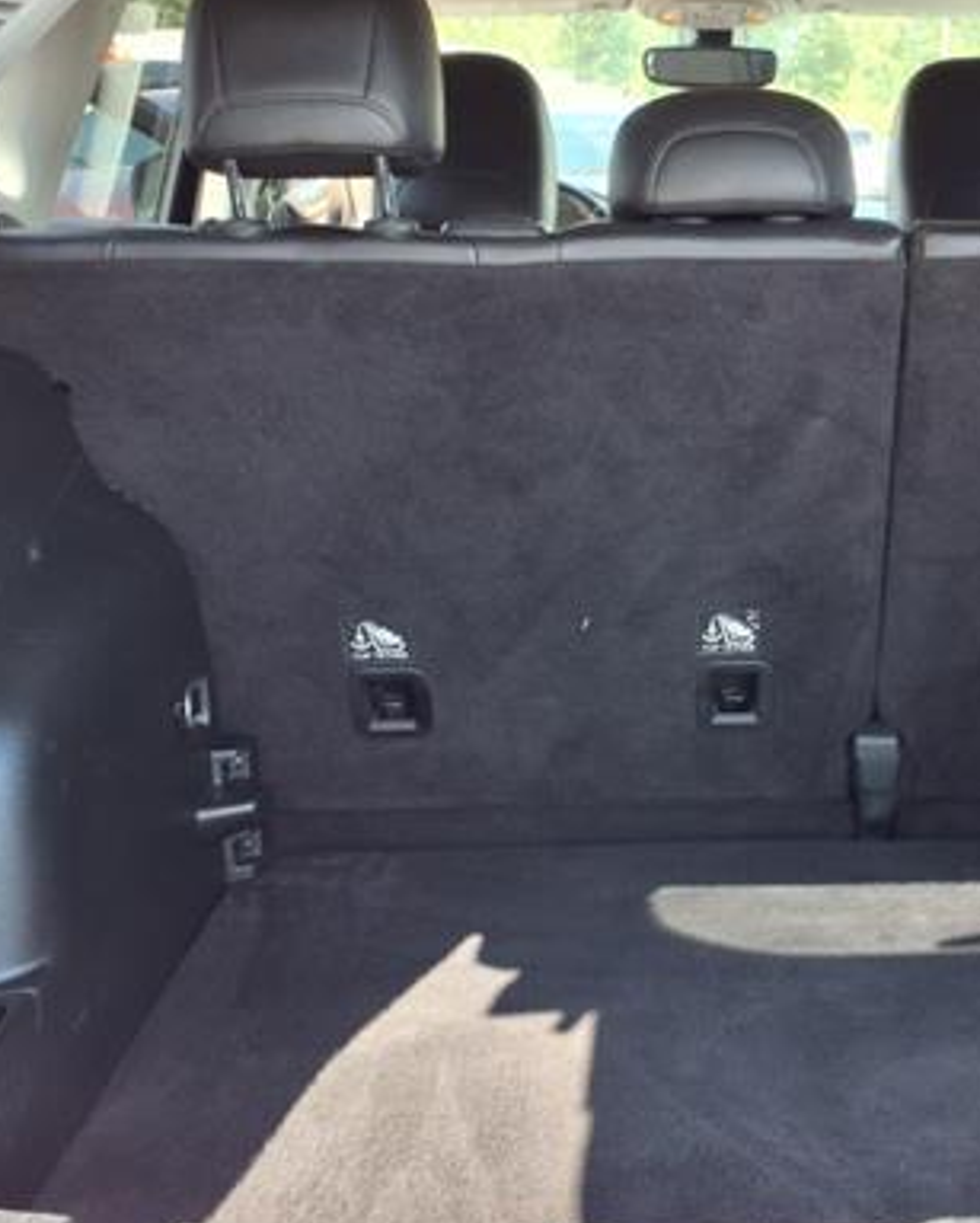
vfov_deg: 42.0
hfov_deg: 33.4
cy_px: 626
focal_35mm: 44
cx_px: 747
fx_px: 1593
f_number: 1.9
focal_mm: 3.58
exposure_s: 1/60.2
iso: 40
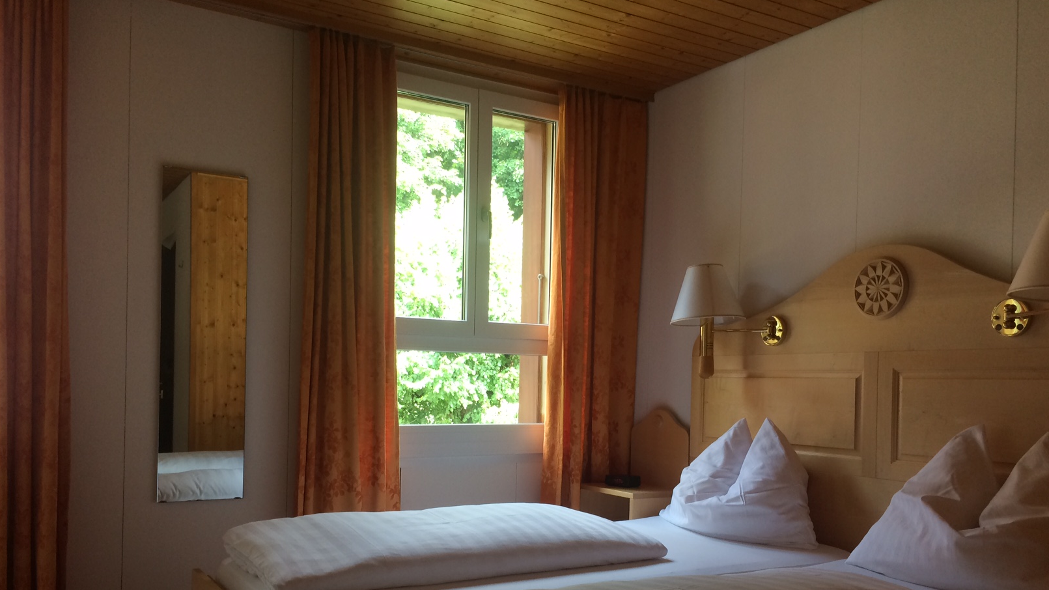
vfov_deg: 36.3
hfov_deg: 61.0
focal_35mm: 32
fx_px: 890
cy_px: 395
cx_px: 528
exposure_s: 1/33
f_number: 2.2
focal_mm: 4.15
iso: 40
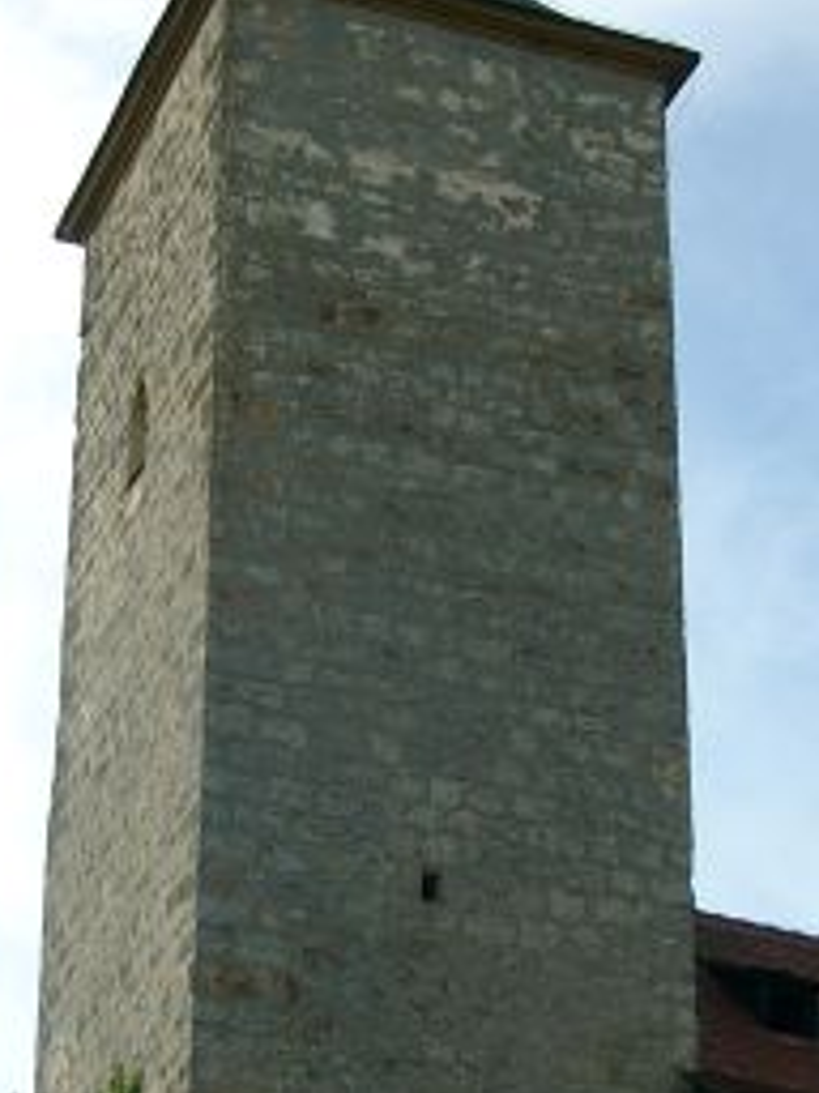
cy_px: 794
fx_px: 3691
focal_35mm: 117
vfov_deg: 16.8
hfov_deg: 12.7
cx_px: 350
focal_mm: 10.4
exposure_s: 1/599
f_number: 4
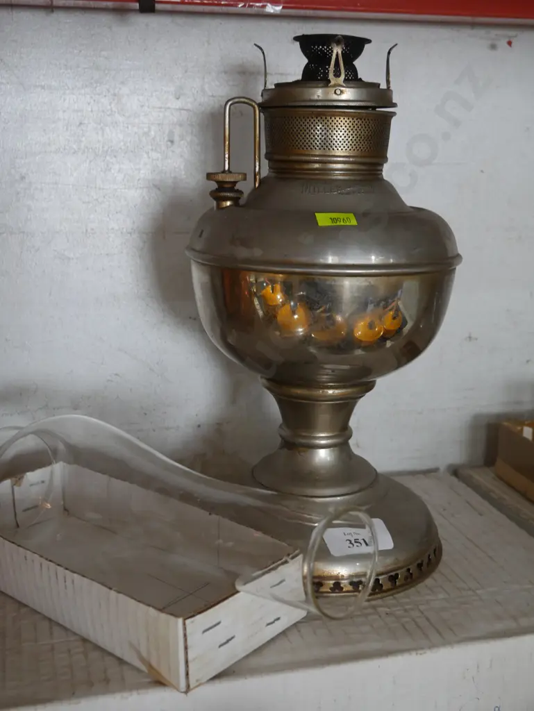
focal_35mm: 44
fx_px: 904
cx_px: 267
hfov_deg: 32.9
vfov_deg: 42.9
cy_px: 356
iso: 1000
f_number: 4.7
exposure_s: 1/60
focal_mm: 22
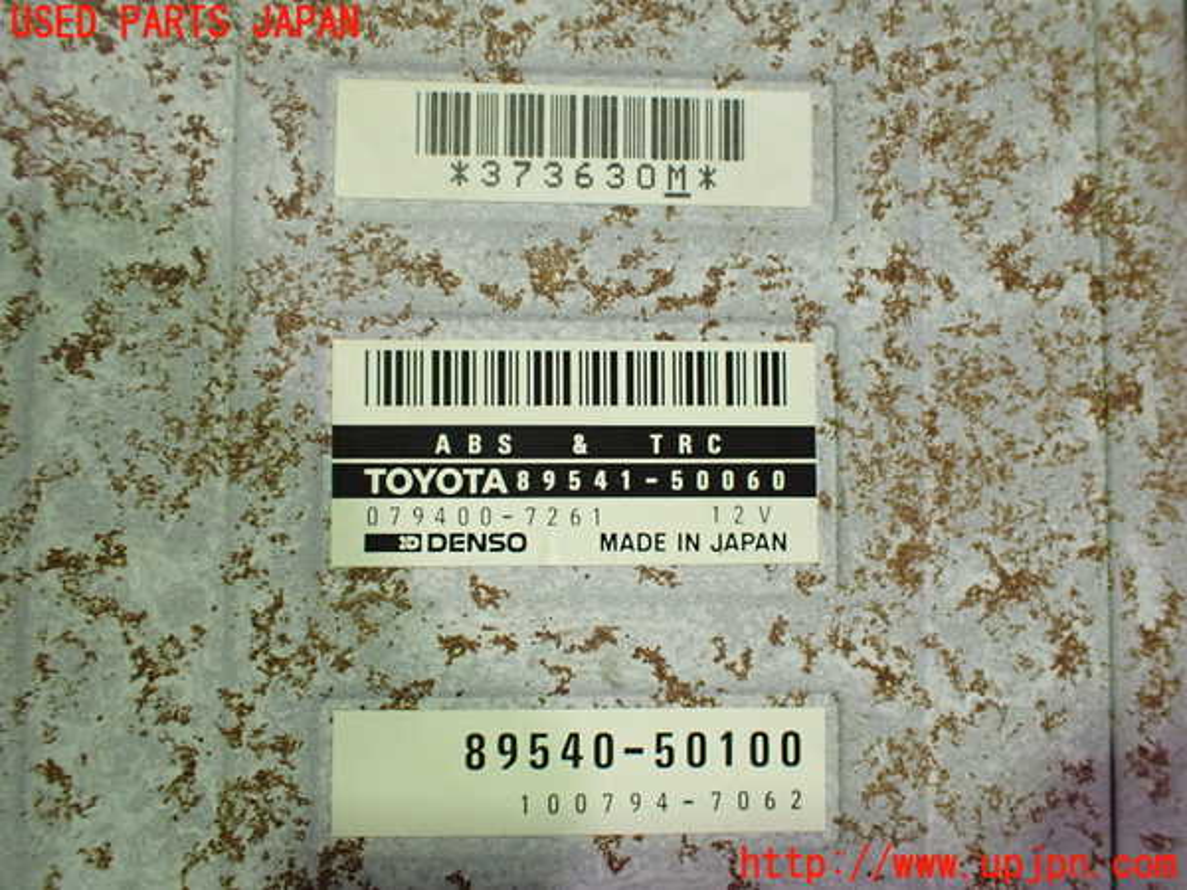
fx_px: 1029
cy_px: 445
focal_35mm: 30
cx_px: 594
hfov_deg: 60.0
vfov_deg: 46.8
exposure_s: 1/80
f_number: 2.3
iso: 800
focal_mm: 5.4
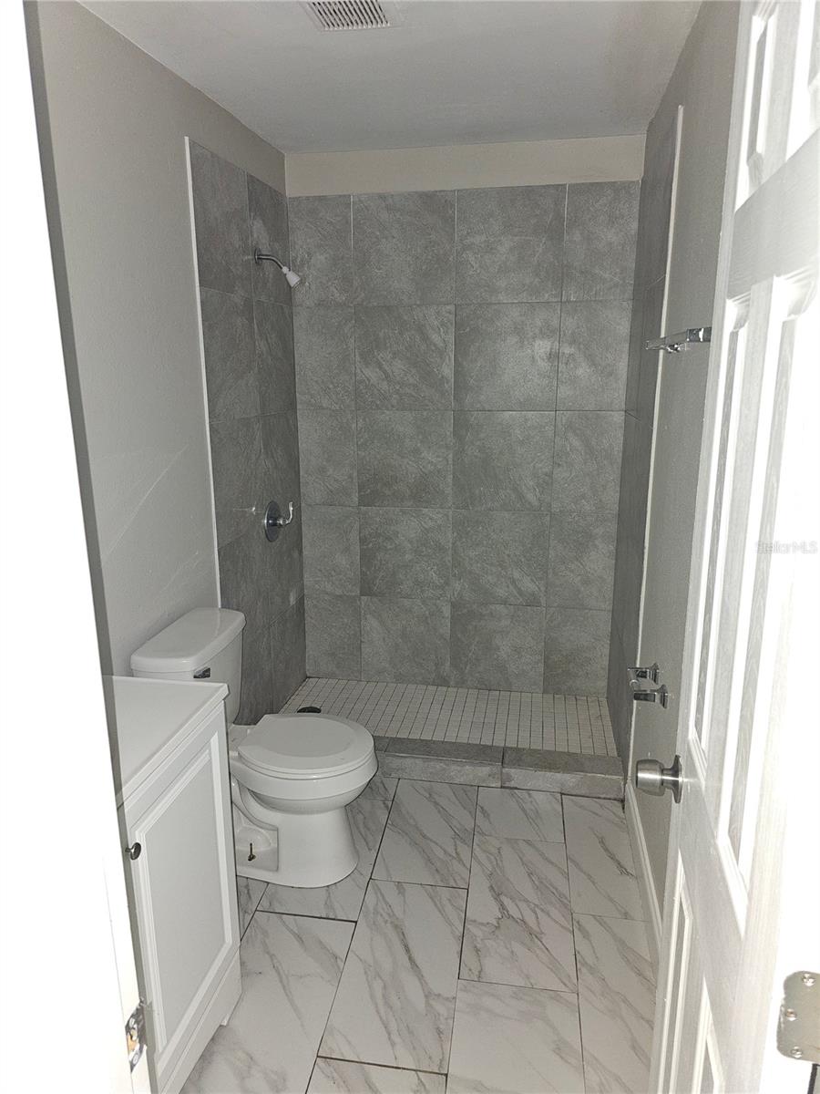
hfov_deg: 58.9
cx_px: 410
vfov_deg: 73.9
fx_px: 726
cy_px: 547
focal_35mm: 23
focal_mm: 6.3
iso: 125
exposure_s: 1/11
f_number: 1.7
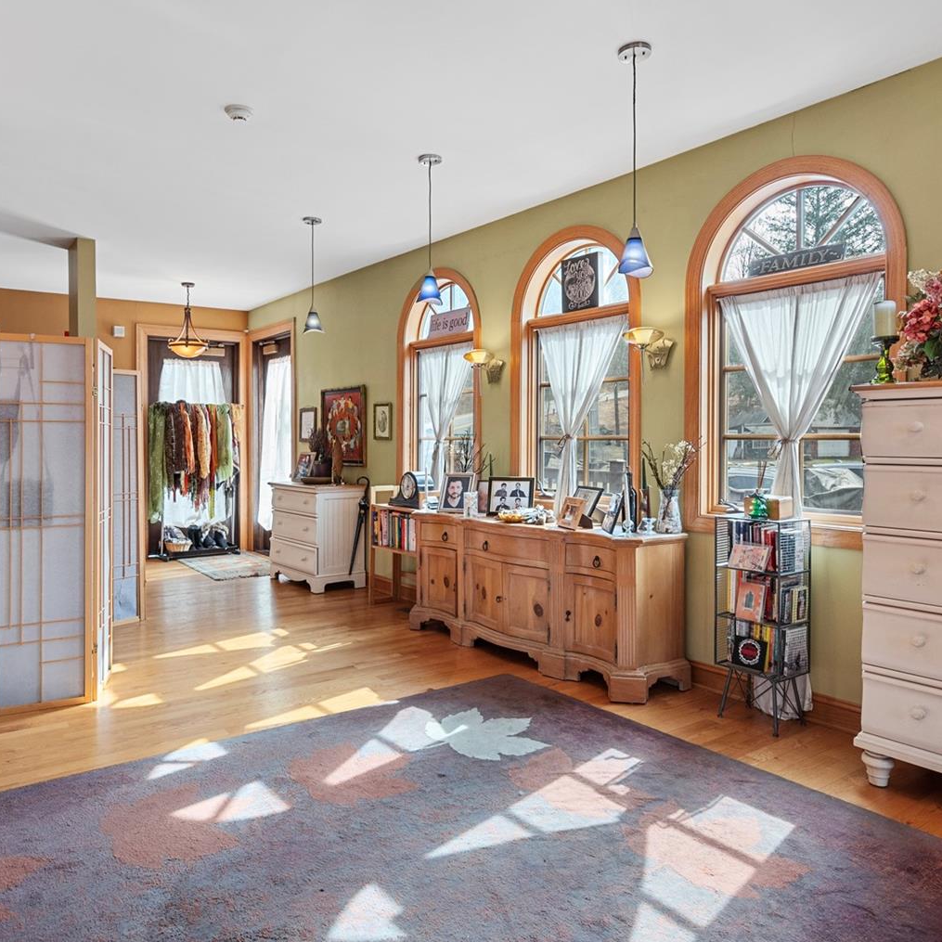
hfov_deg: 64.8
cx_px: 410
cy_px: 432
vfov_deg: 64.9
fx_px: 739
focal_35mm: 24
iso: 640
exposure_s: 1/8
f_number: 8
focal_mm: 14
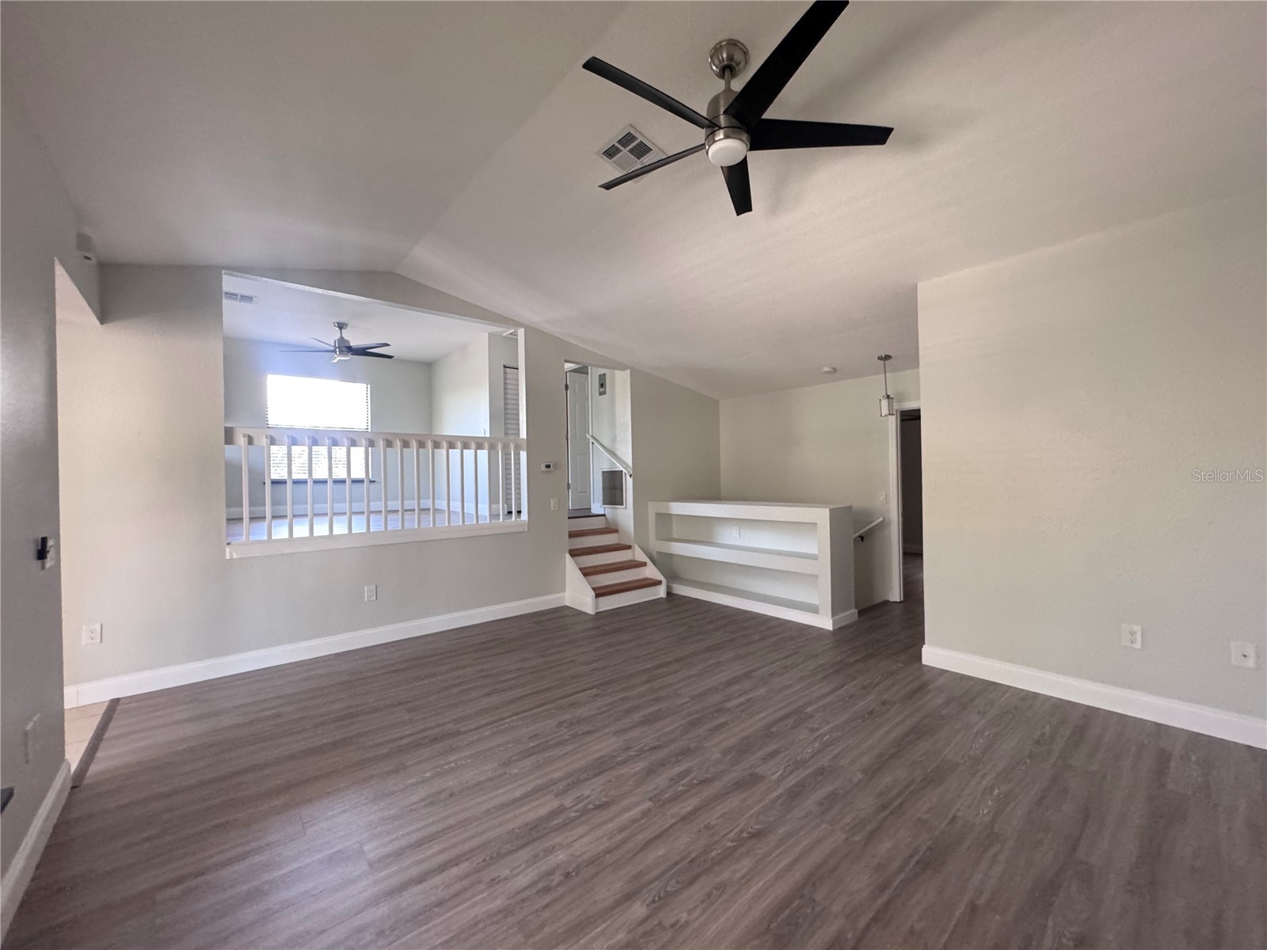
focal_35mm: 14
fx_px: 512
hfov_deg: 102.1
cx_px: 634
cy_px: 475
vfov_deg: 85.7
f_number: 2.2
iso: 640
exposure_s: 1/60
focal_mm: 2.22
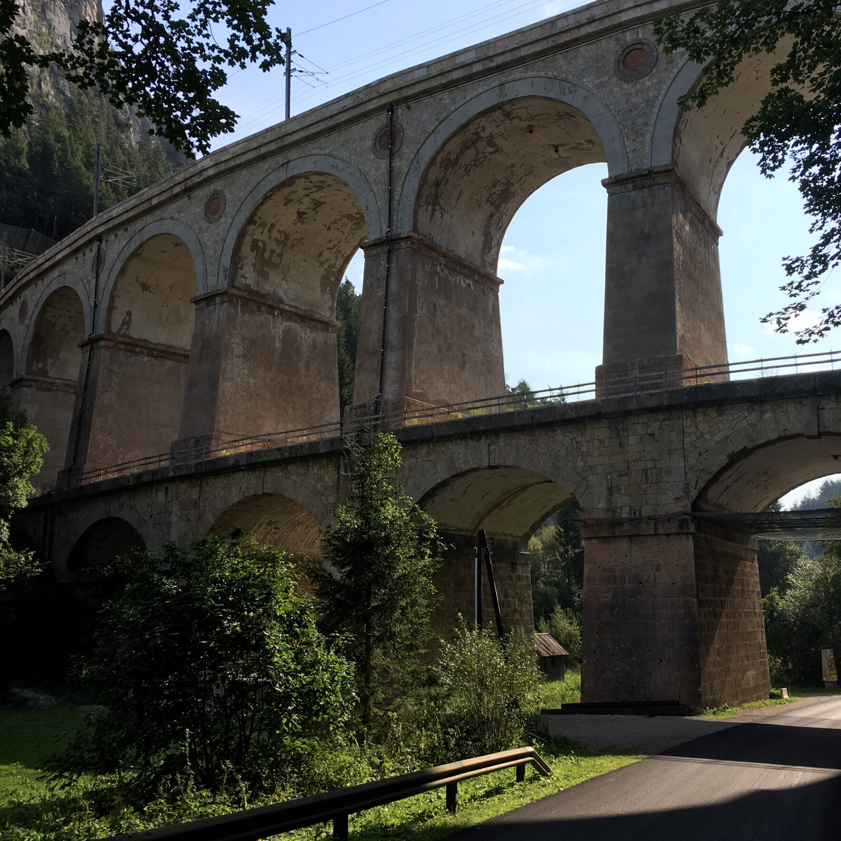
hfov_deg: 44.7
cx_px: 498
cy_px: 427
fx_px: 1017
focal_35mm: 37
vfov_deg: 44.9
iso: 25
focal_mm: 4.15
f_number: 2.2
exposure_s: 1/1148
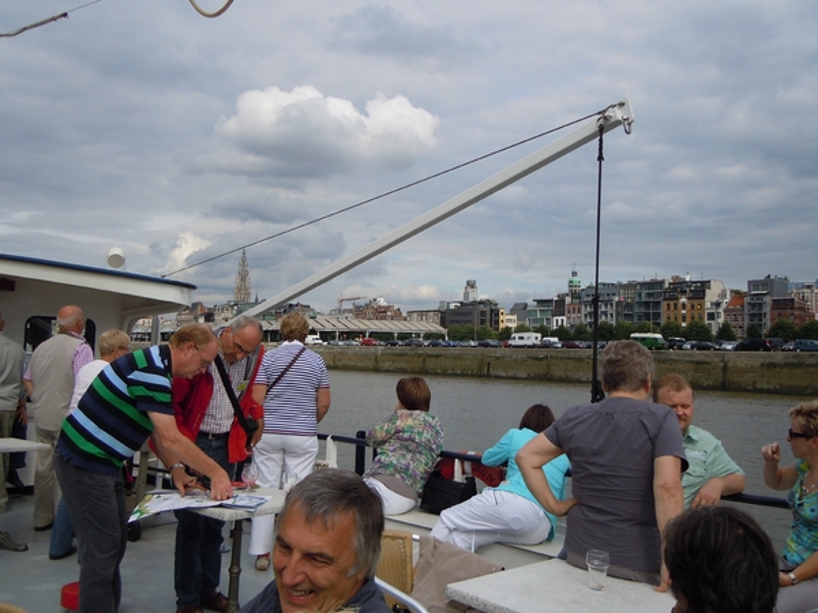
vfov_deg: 46.8
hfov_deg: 60.0
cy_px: 306
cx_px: 409
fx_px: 709
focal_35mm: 30
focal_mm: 5.4
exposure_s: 1/400
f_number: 7
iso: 100
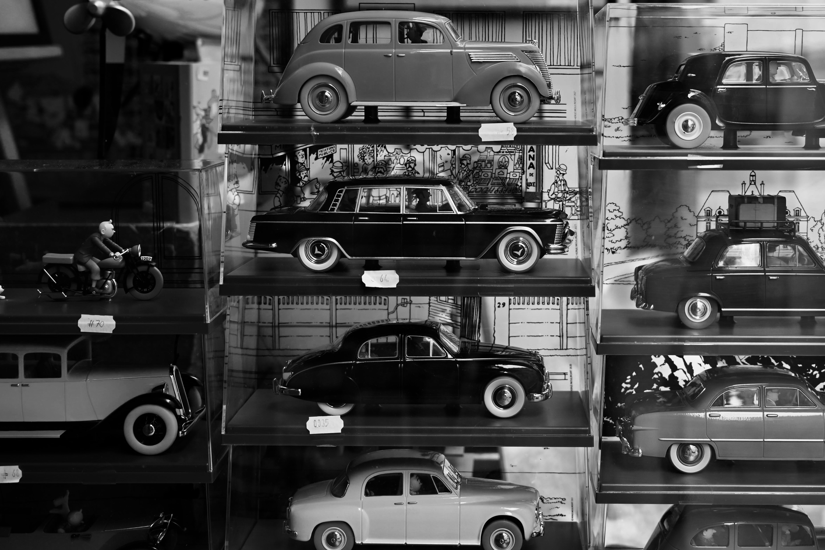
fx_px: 986
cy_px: 275
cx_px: 412
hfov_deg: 45.4
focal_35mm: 43
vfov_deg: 31.2
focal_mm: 43
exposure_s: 1/250
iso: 360
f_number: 4
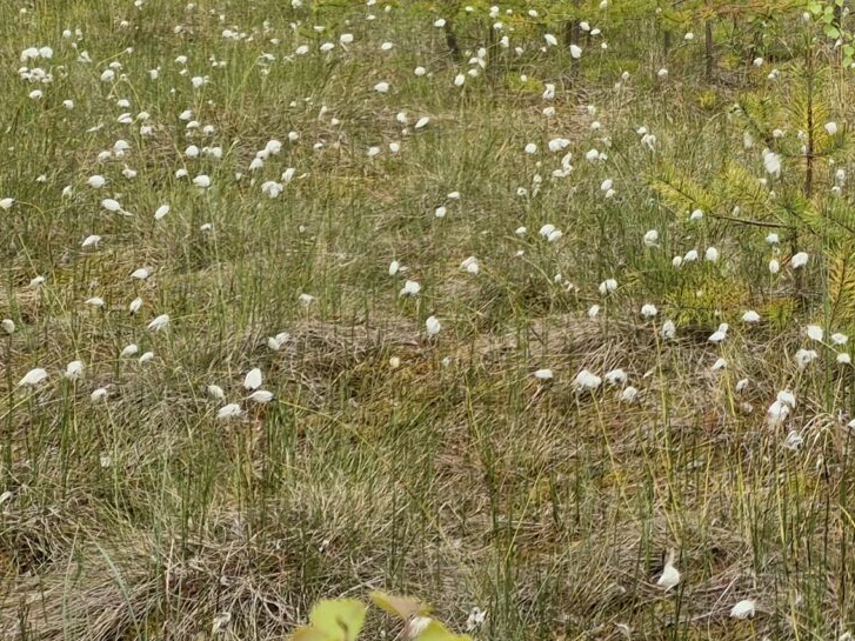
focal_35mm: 81
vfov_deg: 17.3
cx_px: 1304
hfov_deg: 20.4
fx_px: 2000
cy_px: -159
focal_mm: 5.4
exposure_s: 1/270
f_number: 1.8
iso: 25
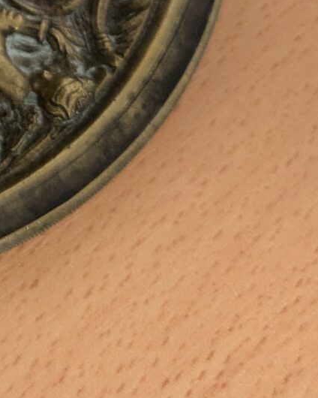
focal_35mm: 118
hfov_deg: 12.2
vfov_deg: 14.7
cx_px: -217
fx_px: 1388
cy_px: -267
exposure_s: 1/50
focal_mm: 5.43
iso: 380
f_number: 1.89
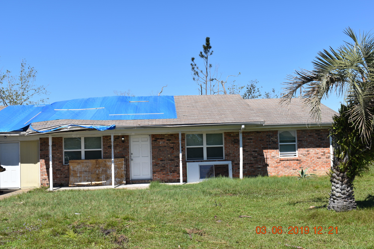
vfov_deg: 31.9
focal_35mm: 42
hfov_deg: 46.4
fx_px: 436
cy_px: 124
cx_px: 187
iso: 100
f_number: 8
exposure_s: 1/250
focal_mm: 28
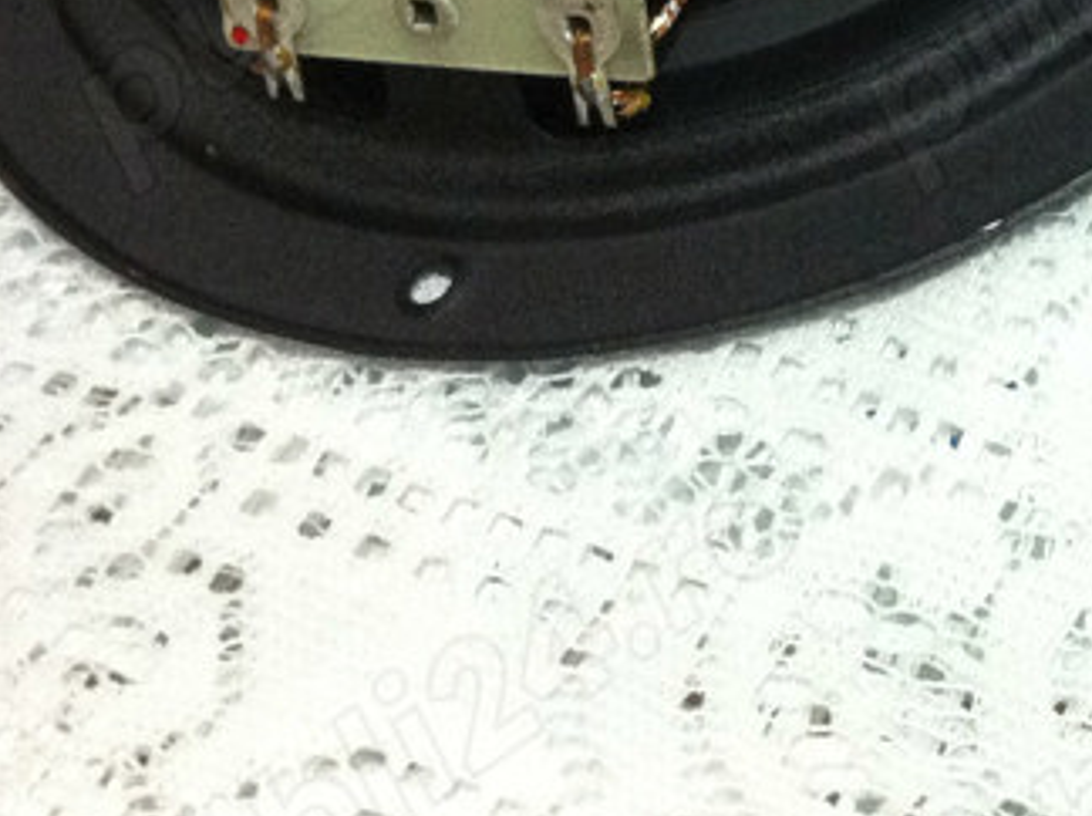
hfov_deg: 16.6
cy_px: -62
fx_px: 3402
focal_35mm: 108
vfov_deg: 13.4
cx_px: 1618
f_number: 2.8
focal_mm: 3.85
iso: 320
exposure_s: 1/15
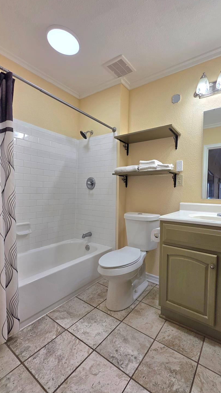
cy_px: 192
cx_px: 135
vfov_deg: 103.0
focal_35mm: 15
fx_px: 156
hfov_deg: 69.6
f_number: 1.9
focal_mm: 2.2
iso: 25
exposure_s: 1/120
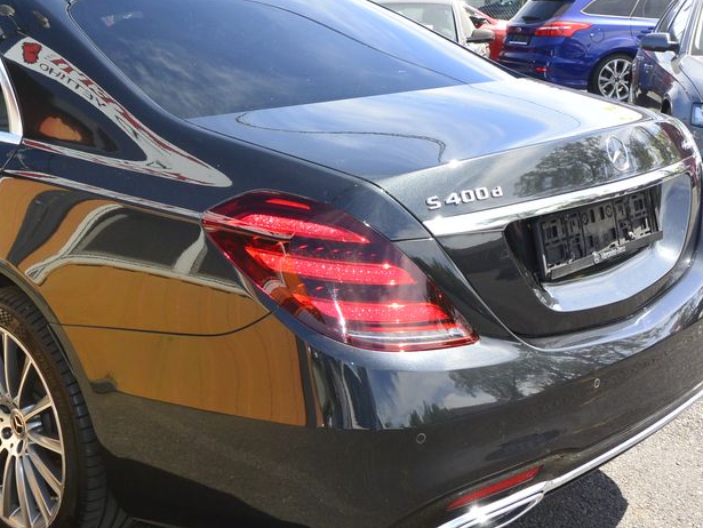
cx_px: 179
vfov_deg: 30.3
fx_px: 975
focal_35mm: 48
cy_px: 275
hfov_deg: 38.7
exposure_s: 1/250
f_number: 5
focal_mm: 11.4
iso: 160
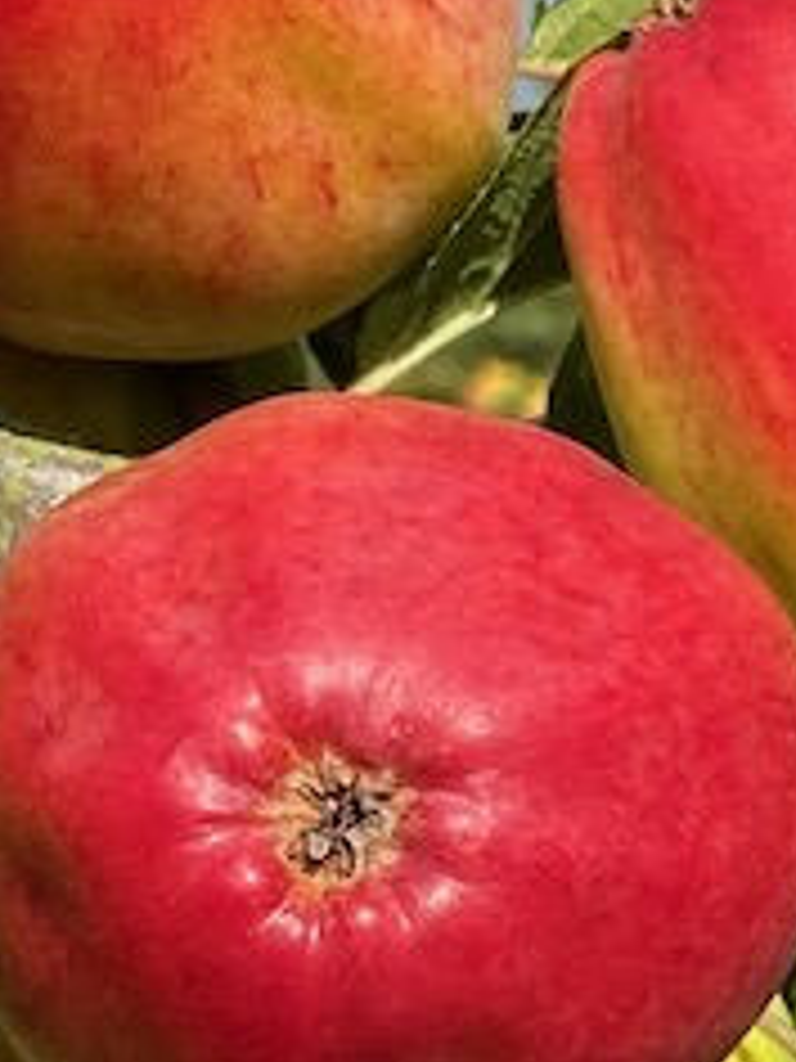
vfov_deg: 13.9
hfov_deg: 9.8
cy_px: 954
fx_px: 4323
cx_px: 1543
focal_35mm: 141
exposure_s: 1/2463
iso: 32
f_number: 1.8
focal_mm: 4.25
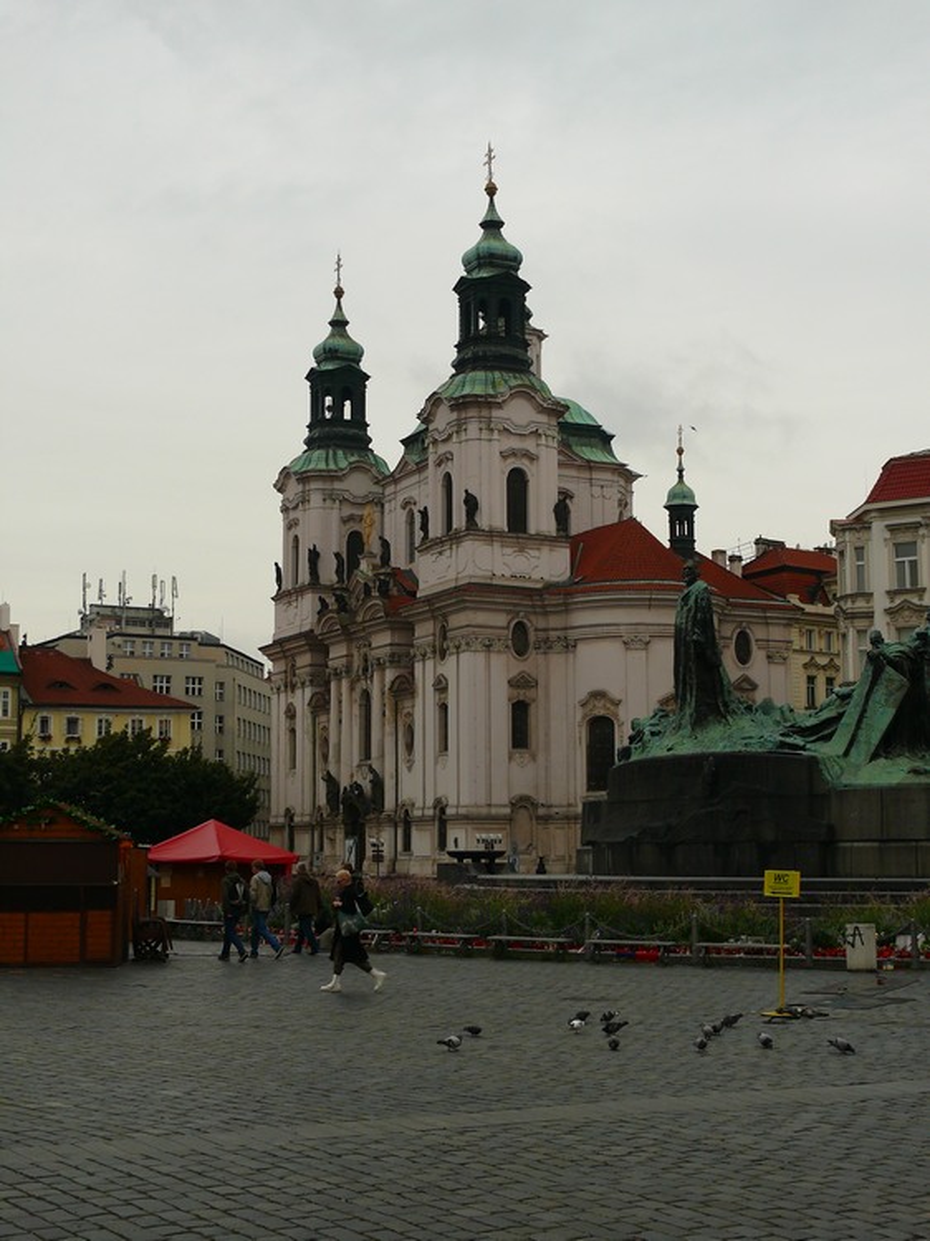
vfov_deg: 36.8
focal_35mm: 52
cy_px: 620
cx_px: 465
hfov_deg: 28.0
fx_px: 1864
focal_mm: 11
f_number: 4
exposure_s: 1/100
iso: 100
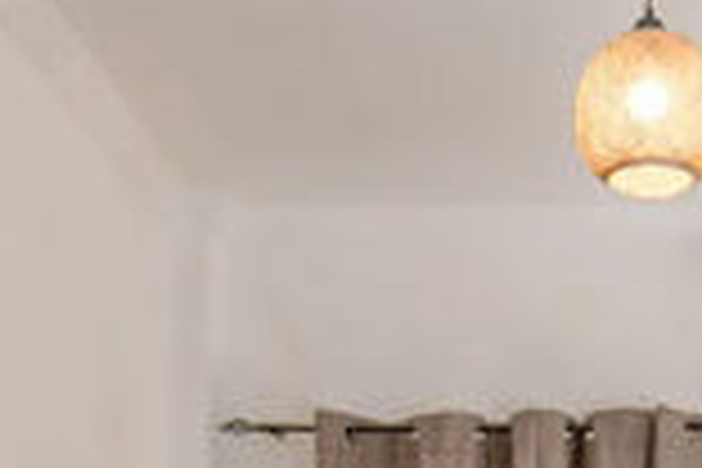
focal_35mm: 68
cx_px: 632
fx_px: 1326
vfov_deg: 17.0
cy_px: 801
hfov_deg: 28.5
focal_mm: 15
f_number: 5
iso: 200
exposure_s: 1/20
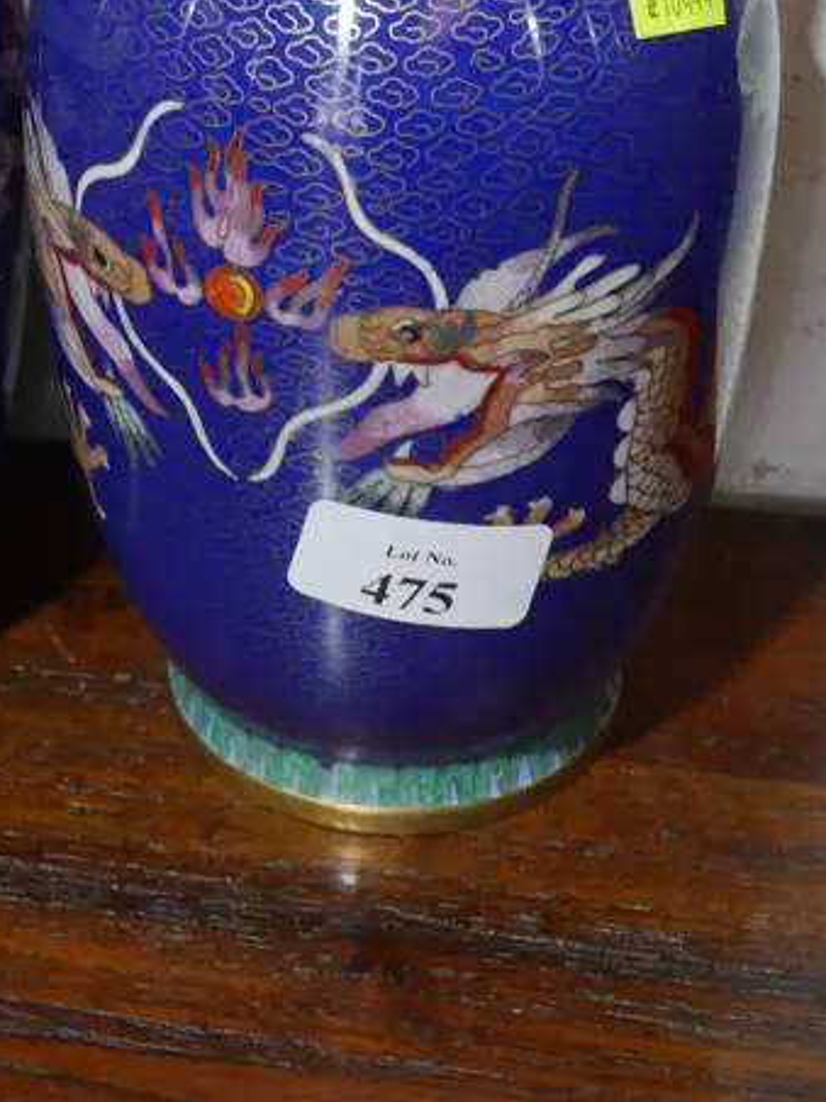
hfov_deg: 11.5
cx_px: -48
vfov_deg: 15.4
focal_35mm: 127
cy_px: 190
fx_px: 4041
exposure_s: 1/60
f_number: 5.3
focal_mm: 28
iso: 800
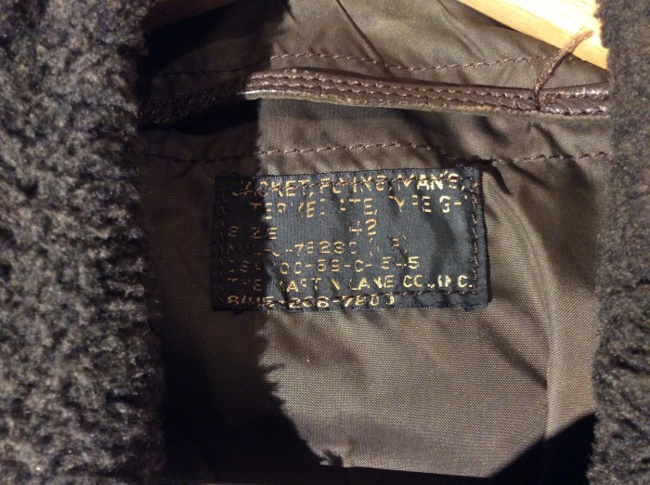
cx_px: 325
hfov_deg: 56.9
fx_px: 600
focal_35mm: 32
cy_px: 242
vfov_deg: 44.0
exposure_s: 1/17
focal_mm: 3.3
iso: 250
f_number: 2.4
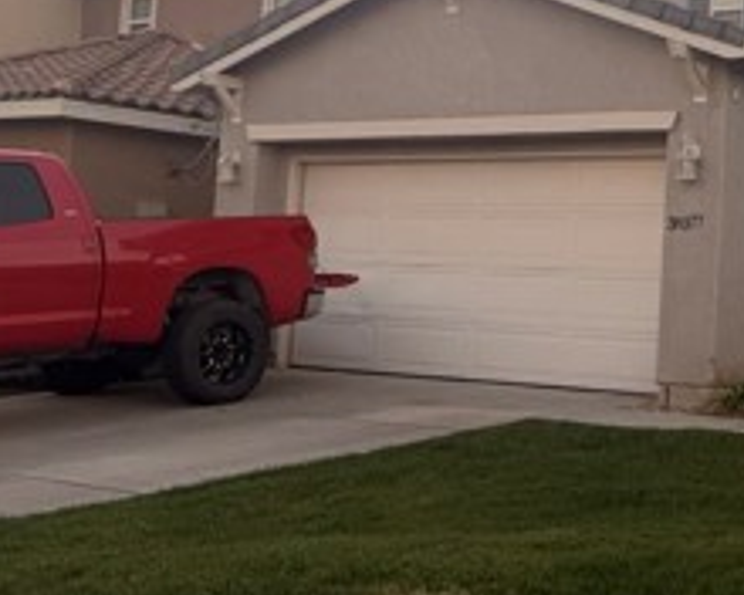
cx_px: 822
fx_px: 1497
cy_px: 193
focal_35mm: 68
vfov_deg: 22.4
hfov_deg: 25.8
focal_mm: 6.76
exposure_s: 1/347
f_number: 1.78
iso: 80
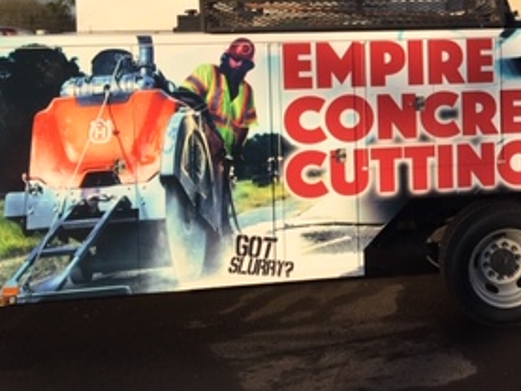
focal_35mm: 67
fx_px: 1009
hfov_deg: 26.8
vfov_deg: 21.6
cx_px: 562
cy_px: 71
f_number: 2.2
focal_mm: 4.15
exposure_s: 1/1637
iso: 25
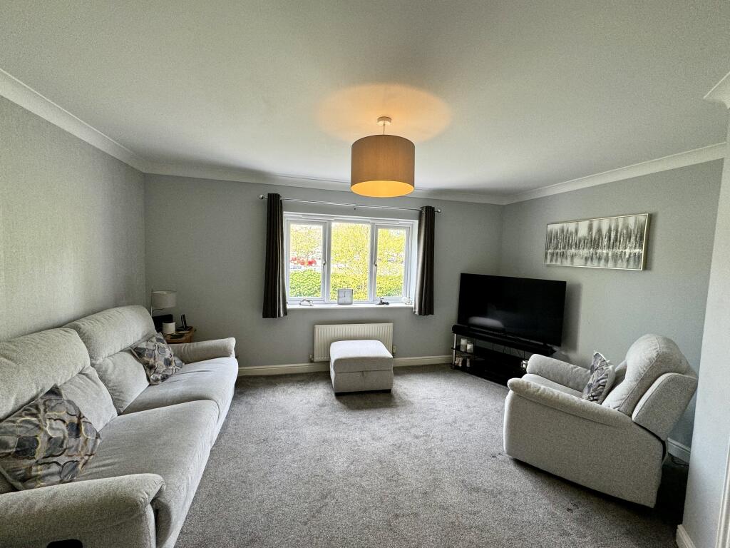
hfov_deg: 102.1
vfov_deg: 85.7
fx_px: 295
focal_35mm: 14
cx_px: 365
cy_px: 274
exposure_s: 1/100
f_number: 2.2
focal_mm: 2.22
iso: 125
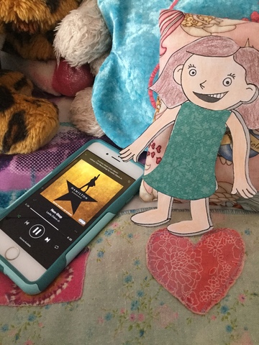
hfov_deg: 45.4
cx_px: 130
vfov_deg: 58.4
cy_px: 172
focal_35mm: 31
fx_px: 309
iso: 160
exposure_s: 1/30
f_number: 2.4
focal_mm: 3.3
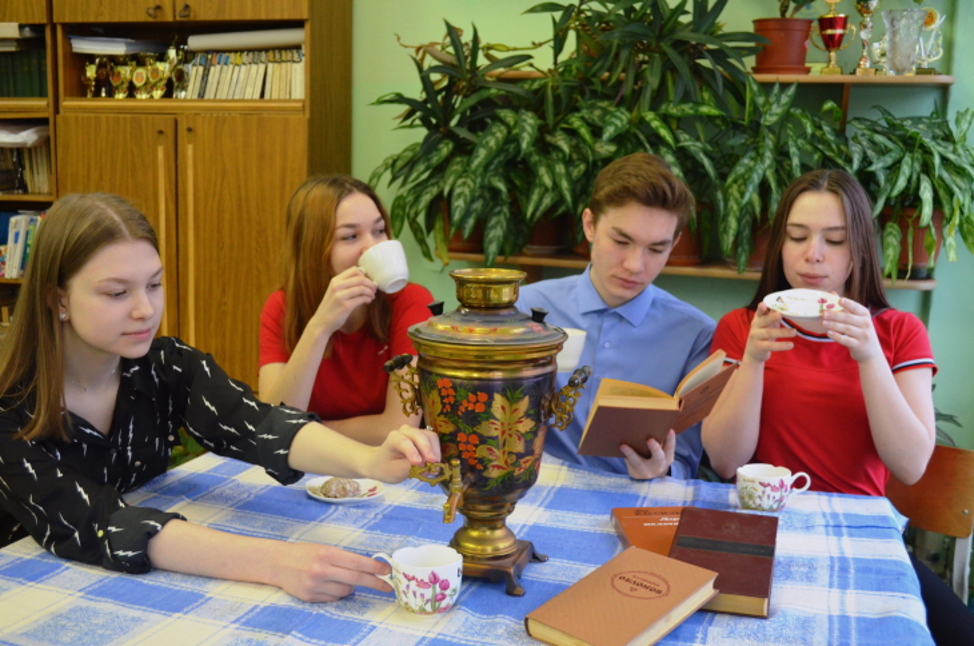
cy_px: 323
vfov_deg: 34.1
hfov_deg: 49.6
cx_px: 487
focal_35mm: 39
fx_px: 1053
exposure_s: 1/125
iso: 1600
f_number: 4.2
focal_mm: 26
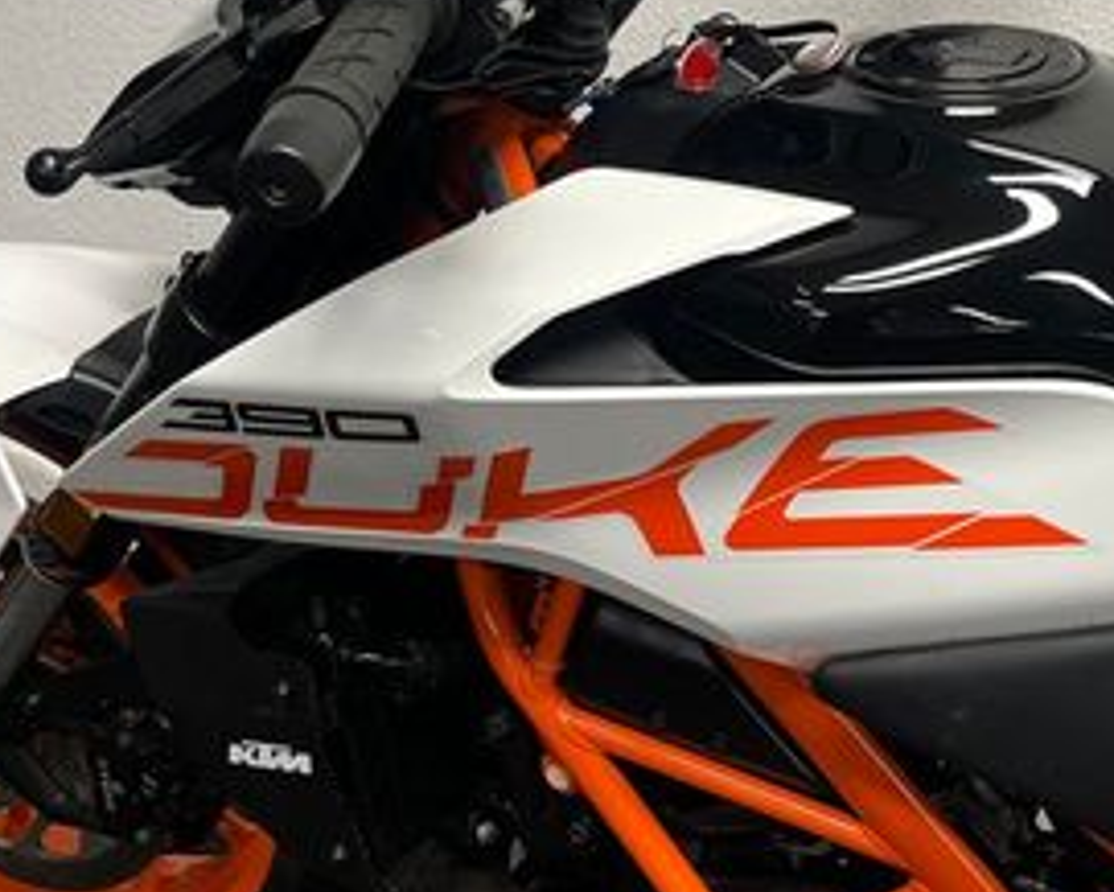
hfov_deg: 30.8
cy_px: 201
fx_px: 1979
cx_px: 863
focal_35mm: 60
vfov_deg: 25.0
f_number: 1.6
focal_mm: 5.1
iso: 125
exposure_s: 1/100
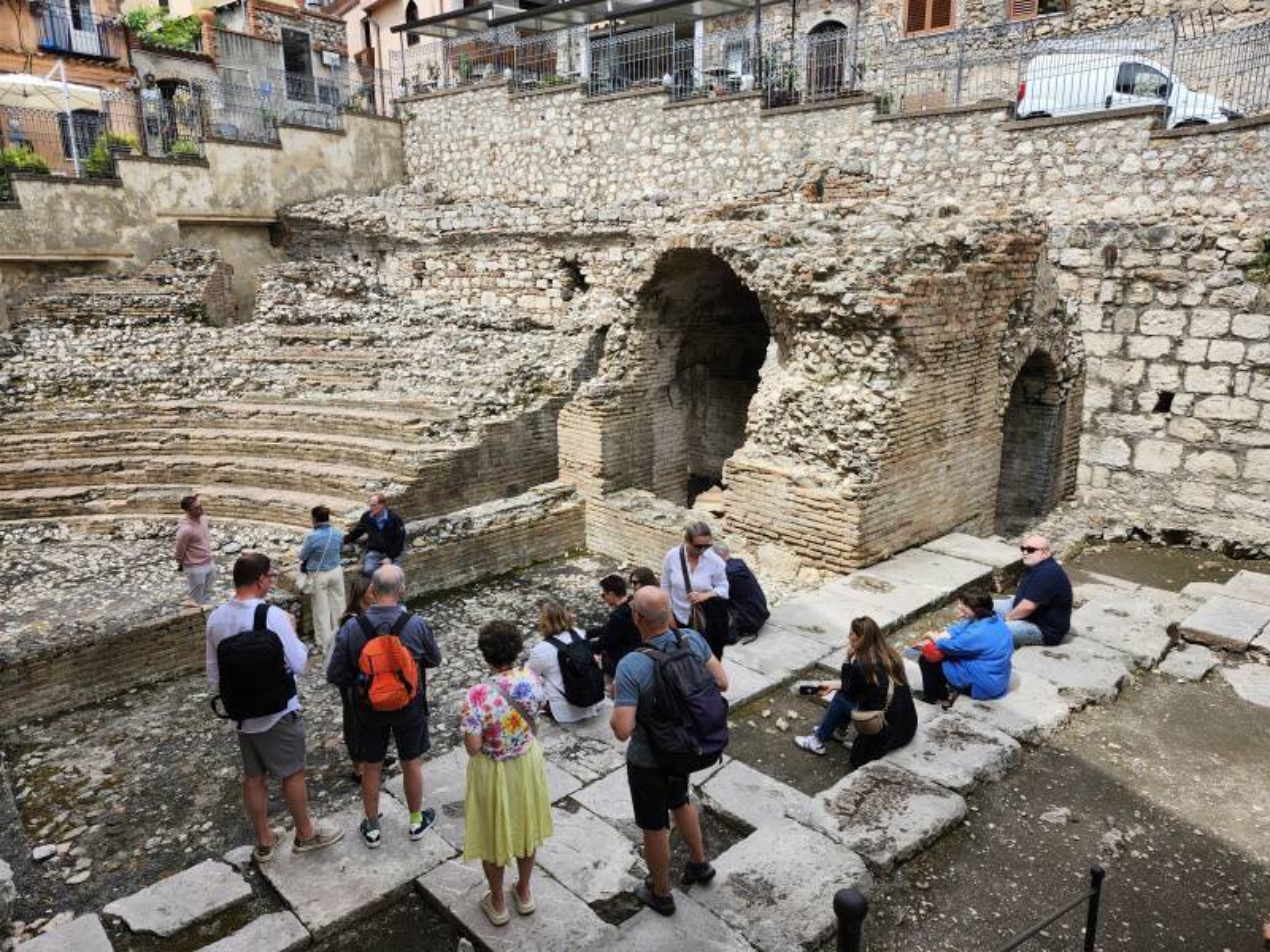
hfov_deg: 73.9
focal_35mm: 23
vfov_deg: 58.9
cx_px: 635
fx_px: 844
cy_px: 476
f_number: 1.8
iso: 25
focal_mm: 5.54
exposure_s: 1/750
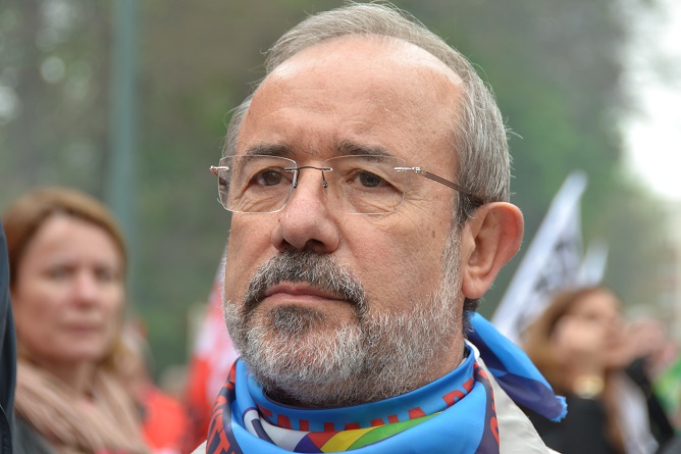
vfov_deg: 10.2
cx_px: 340
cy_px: 227
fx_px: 2553
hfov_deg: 15.2
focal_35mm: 135
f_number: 5.3
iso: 400
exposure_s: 1/250
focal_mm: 90
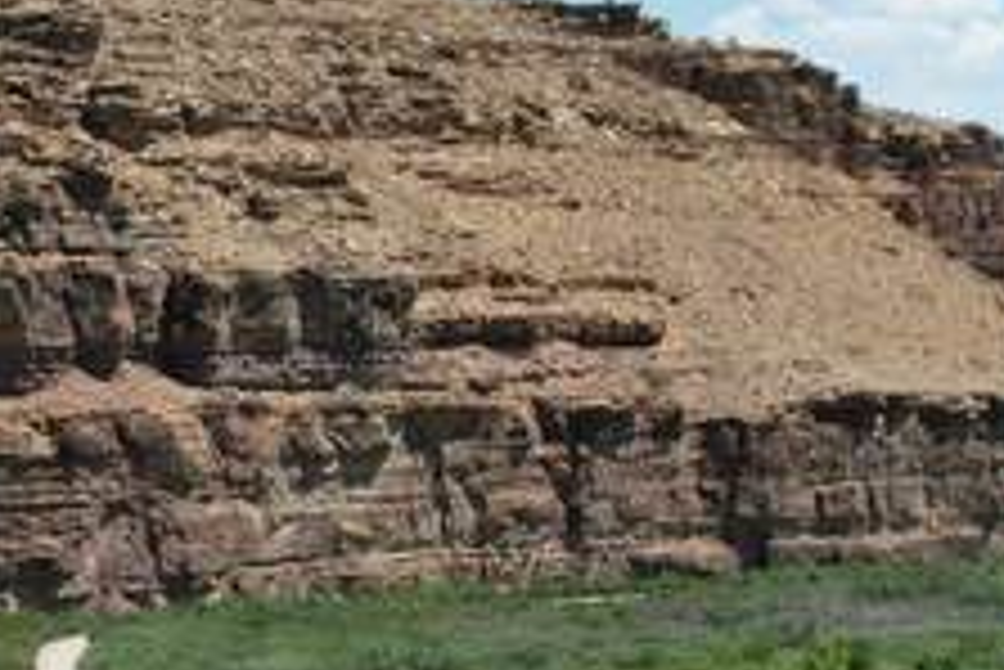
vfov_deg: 10.8
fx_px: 3516
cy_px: 659
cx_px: 59
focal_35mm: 126
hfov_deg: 16.0
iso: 110
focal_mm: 8.38
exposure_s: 1/2000
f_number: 2.8
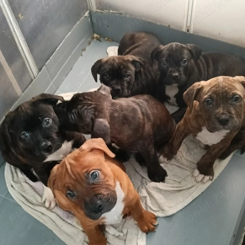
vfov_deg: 41.6
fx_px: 320
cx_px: 124
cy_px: 151
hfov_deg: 41.9
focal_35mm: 40
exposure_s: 1/33.3
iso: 800
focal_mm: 3.98
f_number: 1.8
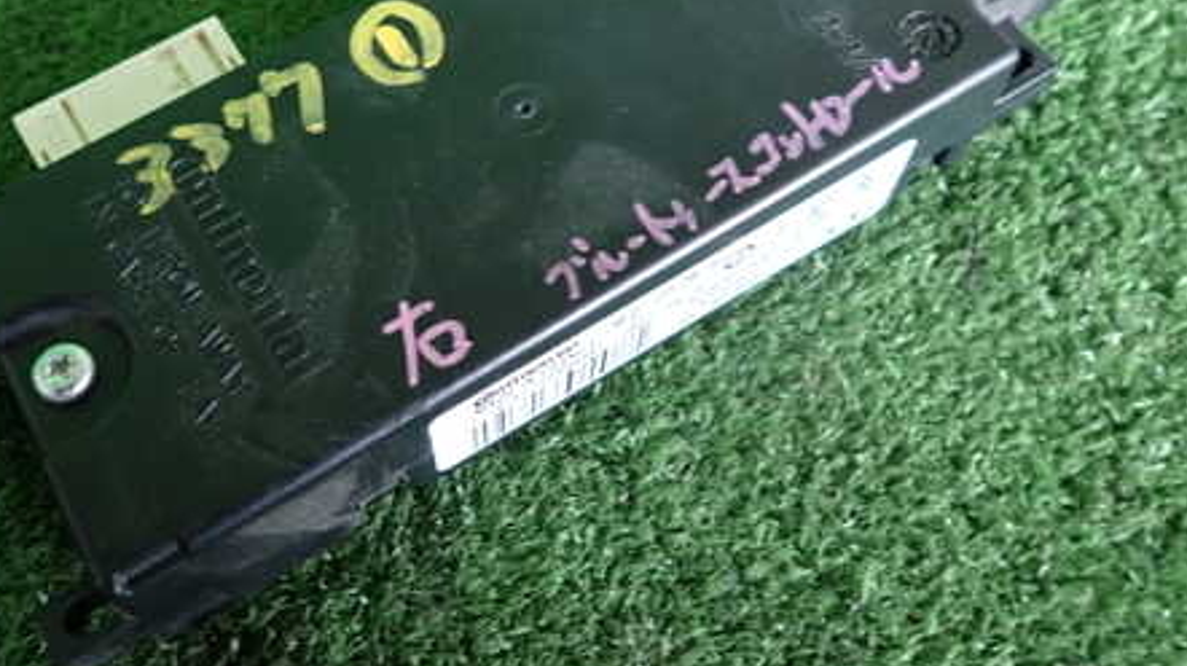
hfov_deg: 53.6
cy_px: 228
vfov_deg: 31.7
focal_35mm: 37
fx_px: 1164
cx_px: 467
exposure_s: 1/30
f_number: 2
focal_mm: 4.5
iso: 320
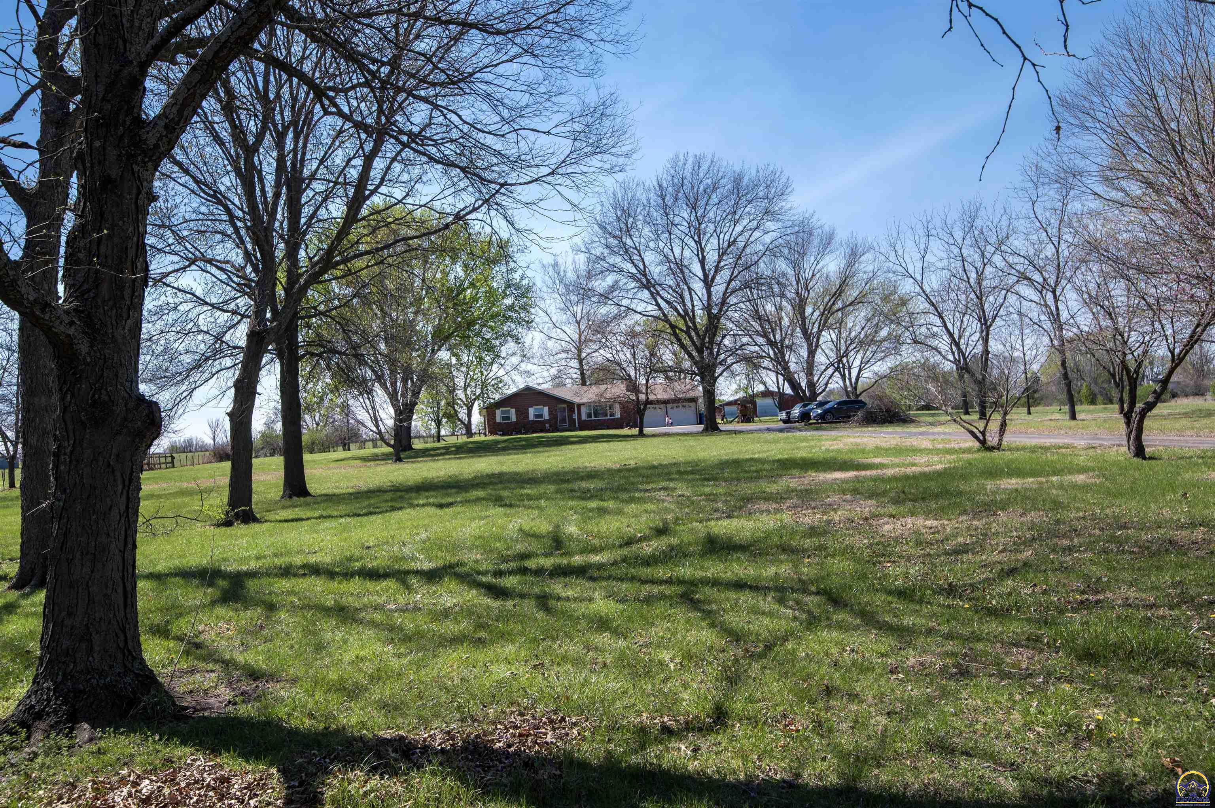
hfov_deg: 62.0
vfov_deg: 43.5
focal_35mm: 30
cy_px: 404
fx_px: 1012
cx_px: 608
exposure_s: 1/320
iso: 100
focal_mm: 30
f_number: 8
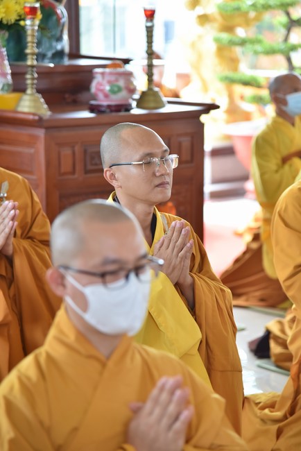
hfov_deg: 11.4
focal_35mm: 120
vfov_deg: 17.1
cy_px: 226
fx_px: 1503
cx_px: 150
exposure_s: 1/125
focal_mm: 120
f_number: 4
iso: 500
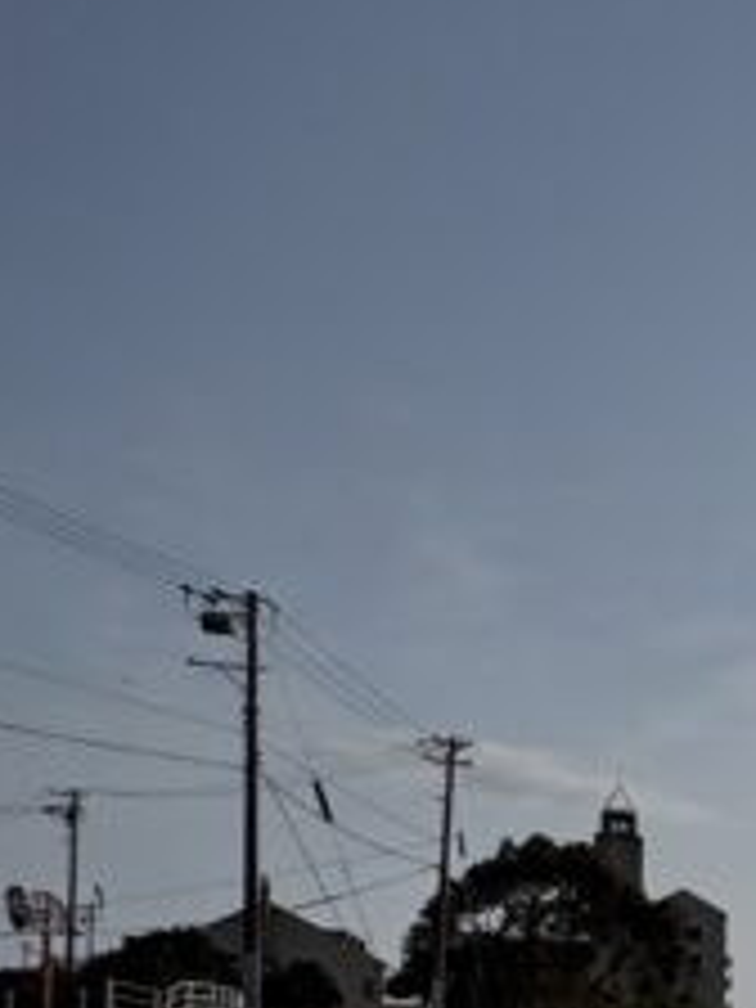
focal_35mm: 64
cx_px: 1562
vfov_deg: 27.9
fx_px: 1864
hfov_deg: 16.6
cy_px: 1080
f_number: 2.2
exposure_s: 1/9009
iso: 40
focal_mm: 2.22
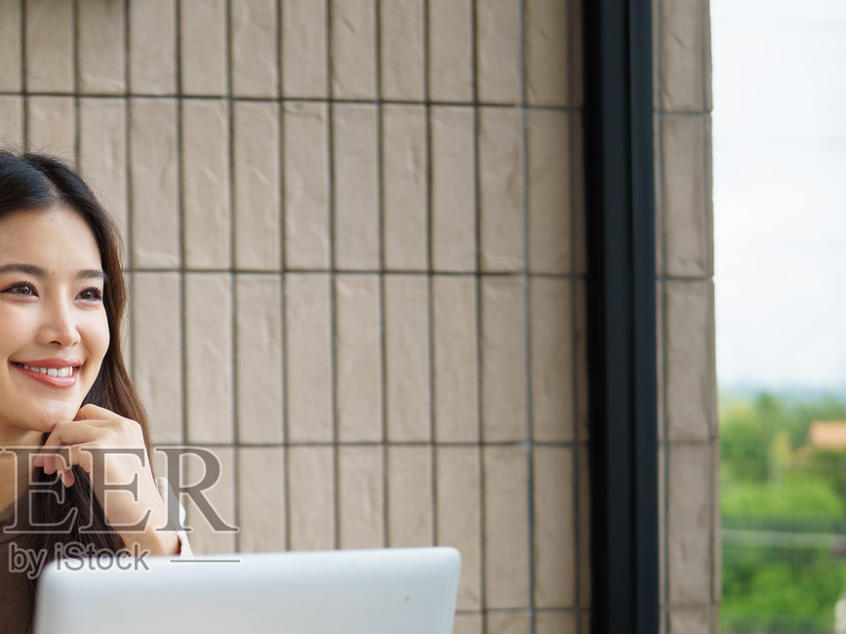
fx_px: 1757
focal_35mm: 72
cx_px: 78
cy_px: 514
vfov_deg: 20.2
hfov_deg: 26.2
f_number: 1.2
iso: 100
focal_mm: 27
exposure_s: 1/1000
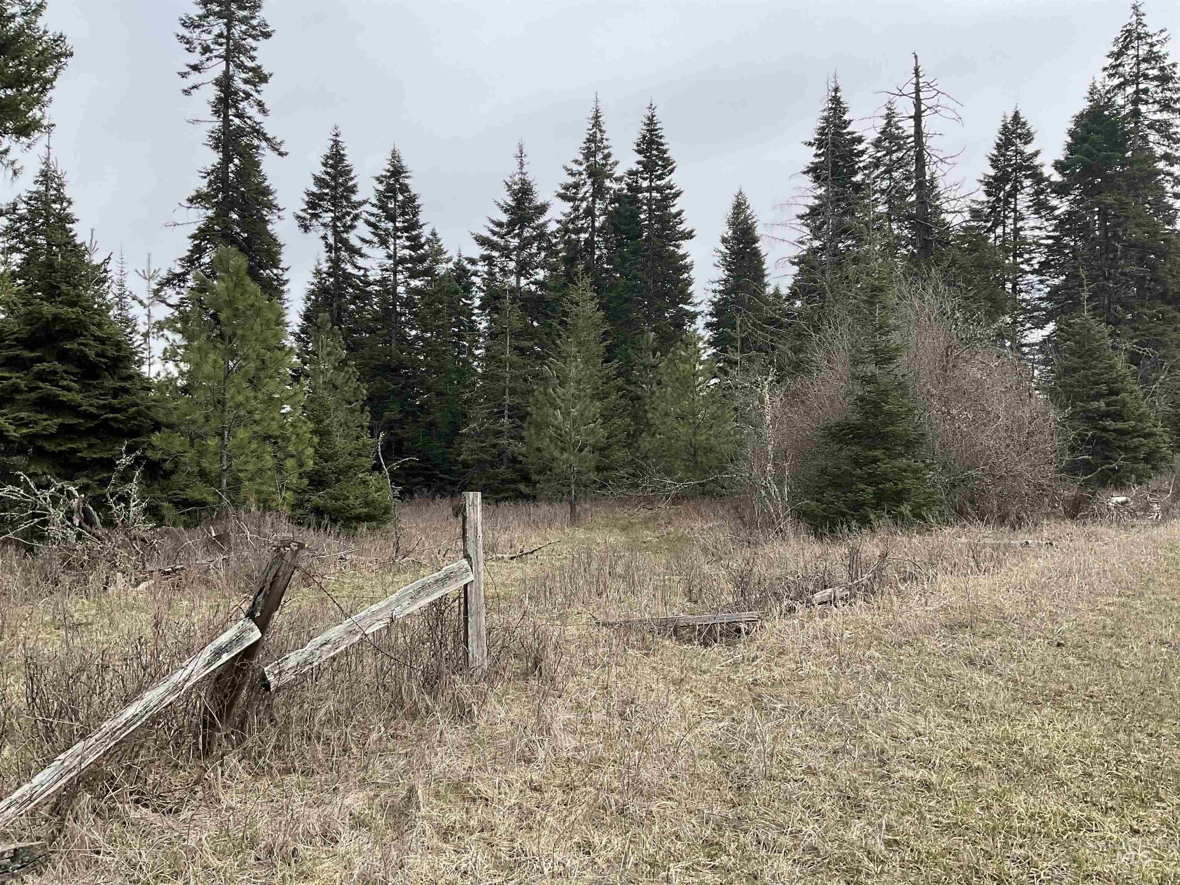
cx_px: 590
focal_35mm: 29
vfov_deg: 48.2
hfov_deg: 61.7
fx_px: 989
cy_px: 442
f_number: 1.8
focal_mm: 3
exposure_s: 1/1279
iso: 16
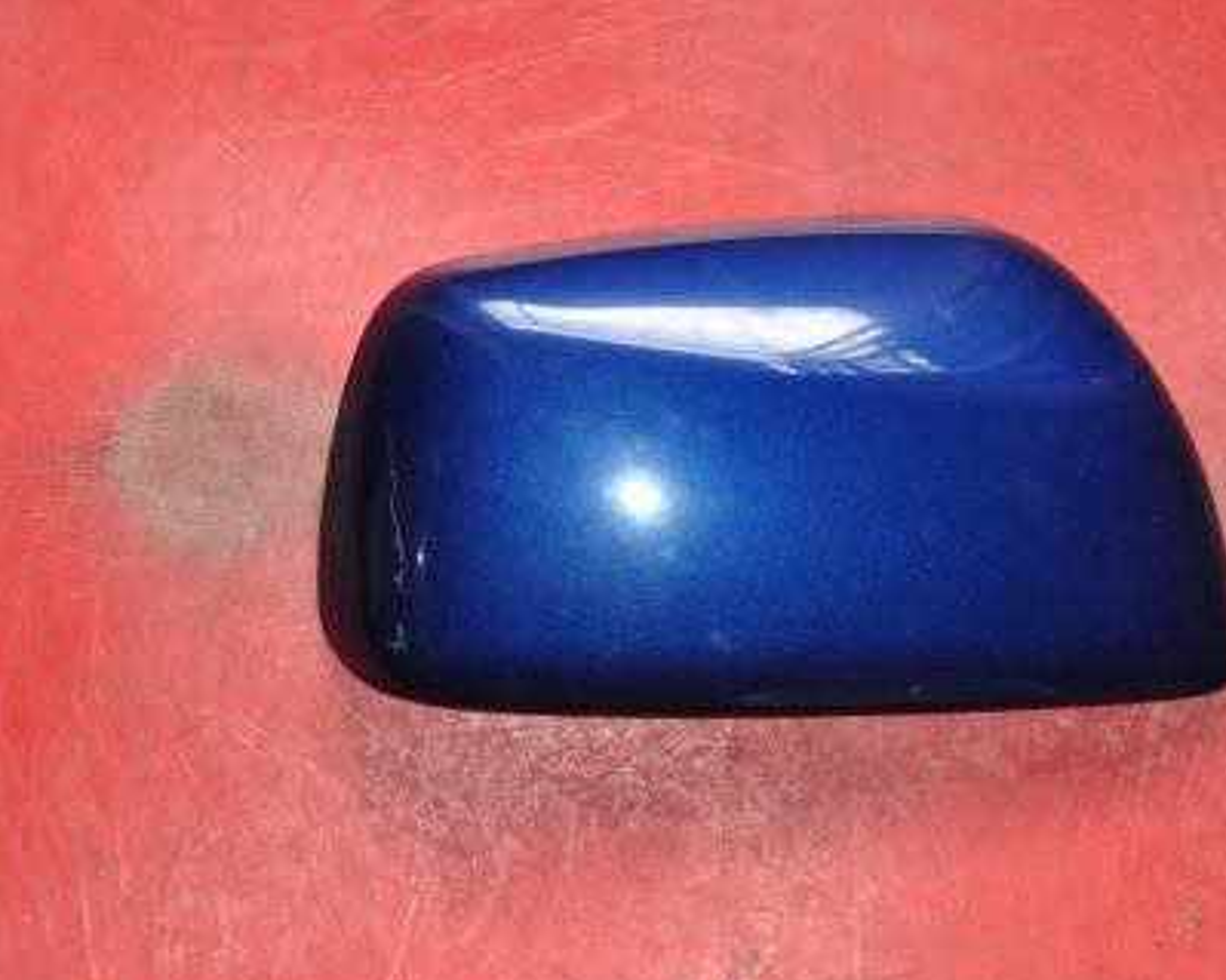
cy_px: 501
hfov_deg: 25.7
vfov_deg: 20.7
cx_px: 691
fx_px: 2684
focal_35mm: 74
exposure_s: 1/60
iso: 800
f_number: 4.8
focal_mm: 42
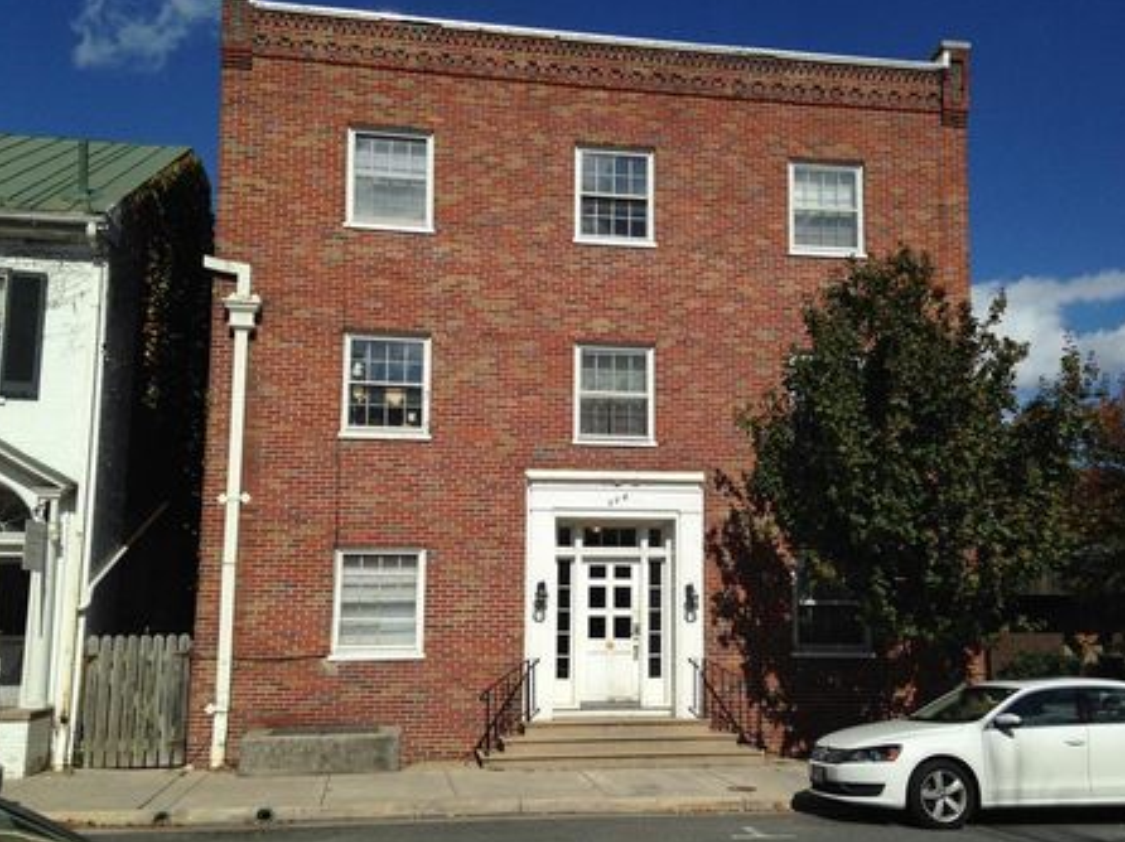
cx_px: 600
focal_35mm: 37
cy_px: 458
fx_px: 1202
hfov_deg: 50.1
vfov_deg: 38.6
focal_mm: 4.12
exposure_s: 1/4184
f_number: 2.4
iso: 50
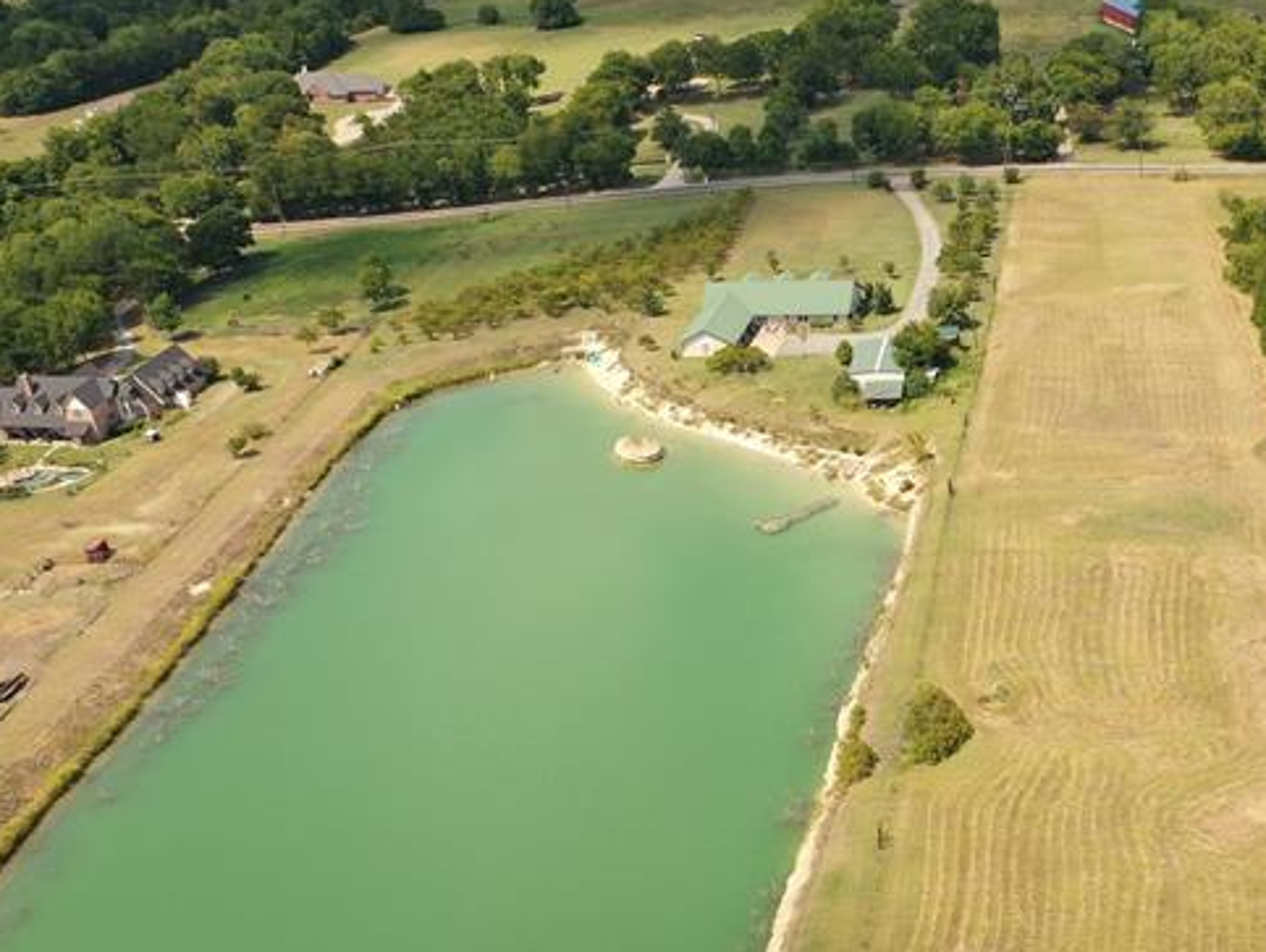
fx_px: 2086
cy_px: 842
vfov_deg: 25.0
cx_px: 1124
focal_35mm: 57
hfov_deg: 32.2
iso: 100
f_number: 3.2
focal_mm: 10.26
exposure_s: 1/40
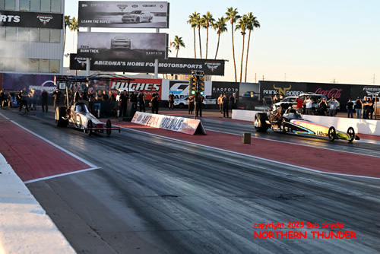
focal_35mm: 70
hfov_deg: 28.8
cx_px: 190
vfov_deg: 19.5
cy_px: 127
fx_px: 739
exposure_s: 1/1250
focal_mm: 70
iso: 1100
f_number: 5.6
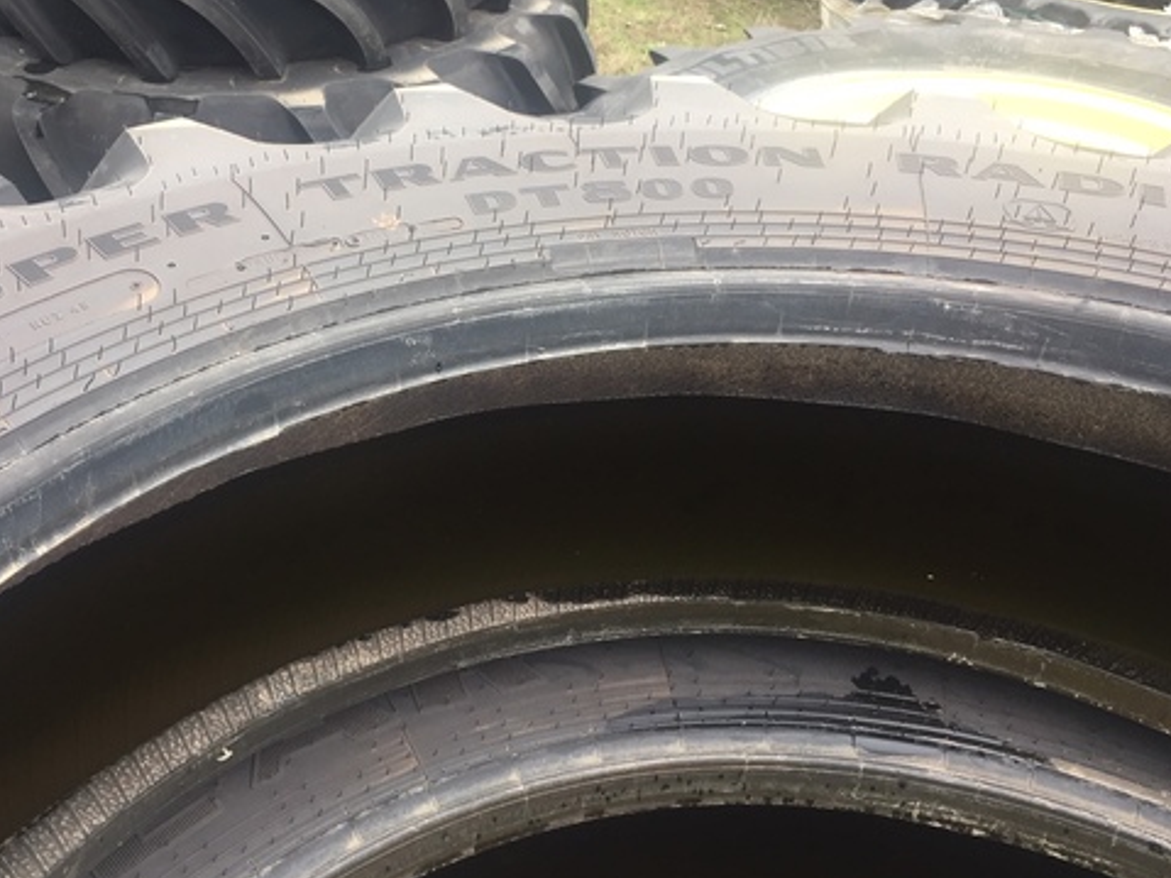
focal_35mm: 40
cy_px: 326
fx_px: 1353
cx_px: 467
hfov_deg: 46.5
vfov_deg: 35.7
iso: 40
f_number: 2.2
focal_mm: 4.15
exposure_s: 1/100
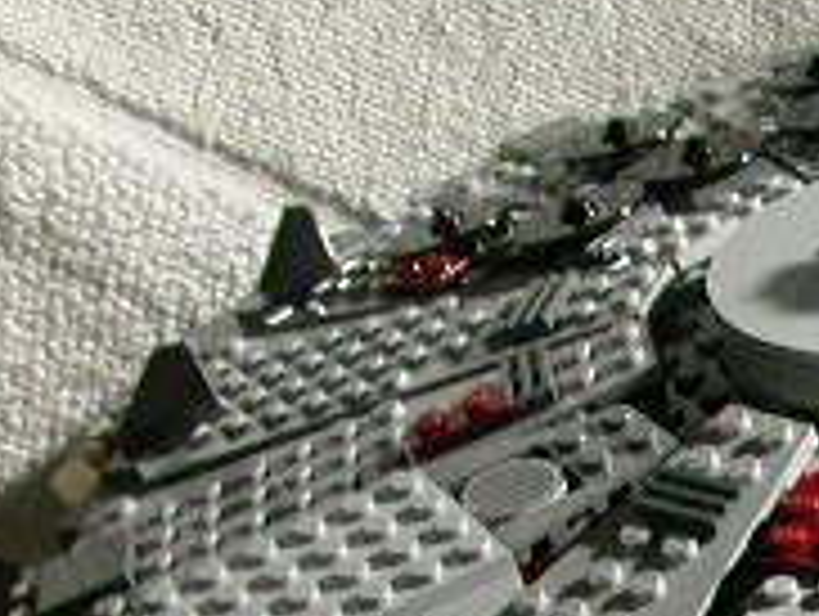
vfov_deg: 11.0
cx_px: 1264
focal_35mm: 130
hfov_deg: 14.1
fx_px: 3080
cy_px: 940
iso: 400
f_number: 2.7
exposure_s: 1/11.4
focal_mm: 5.6
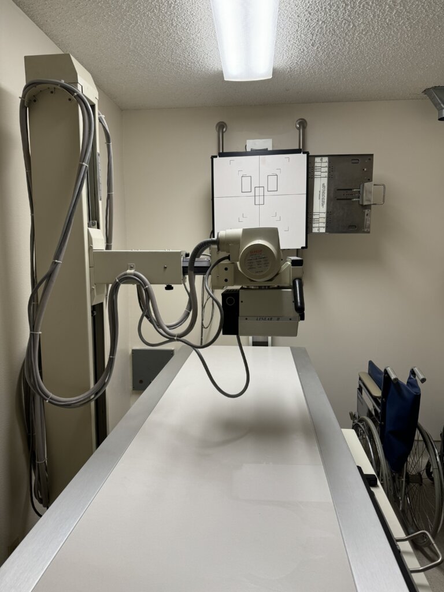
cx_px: 222
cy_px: 296
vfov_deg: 71.6
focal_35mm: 24
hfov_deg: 56.8
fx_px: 410
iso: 100
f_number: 1.78
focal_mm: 6.86
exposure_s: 1/100
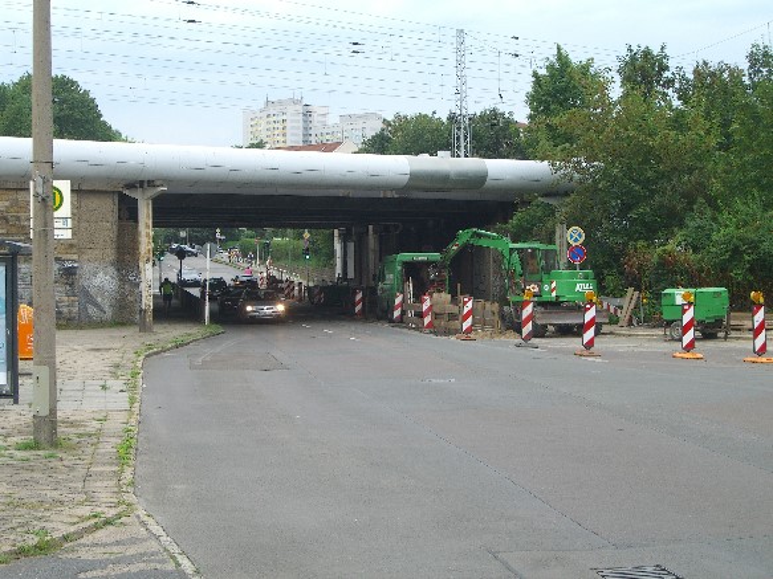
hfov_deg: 28.6
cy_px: 290
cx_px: 386
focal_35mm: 68
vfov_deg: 21.6
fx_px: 1518
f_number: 4
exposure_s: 1/125
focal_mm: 14.2
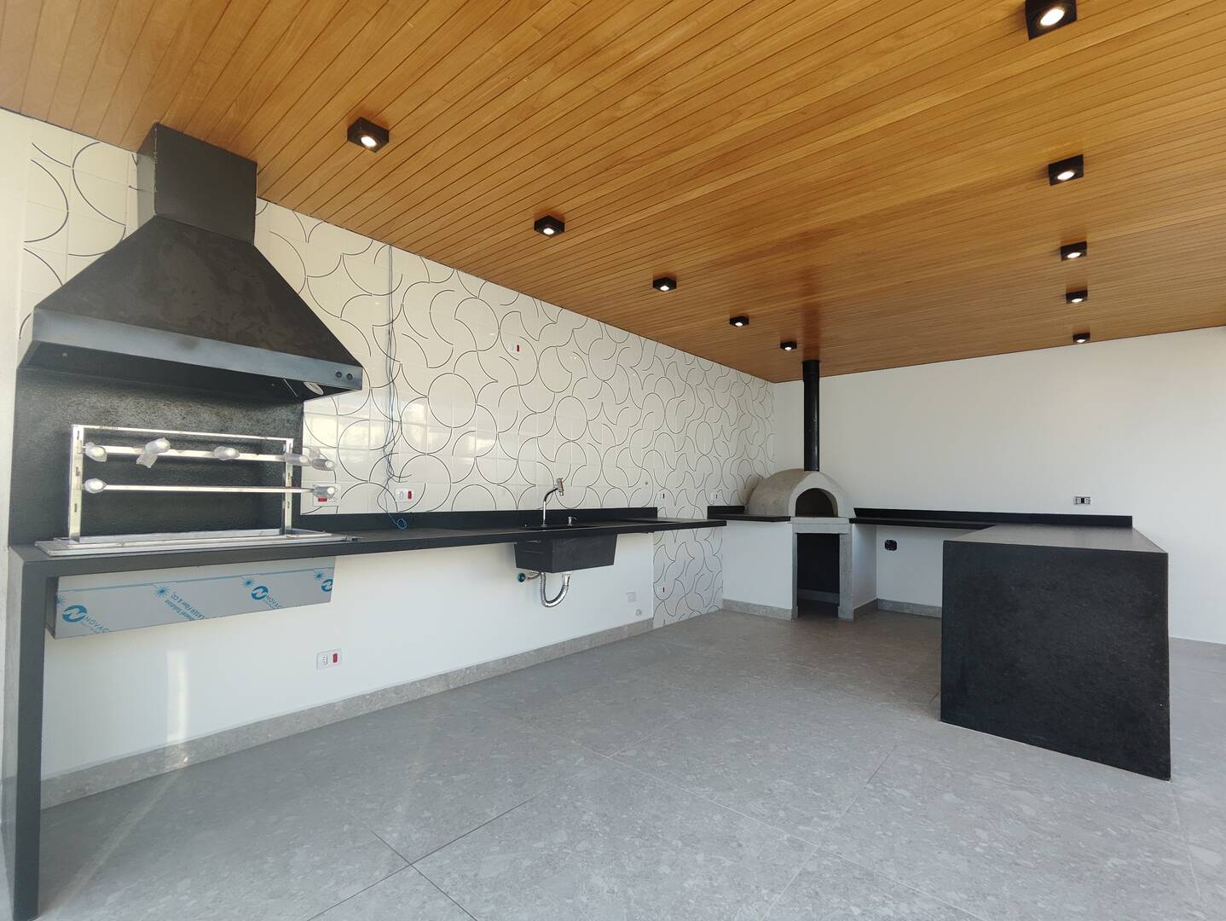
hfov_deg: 94.5
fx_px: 567
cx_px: 613
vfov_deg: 78.2
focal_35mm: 16
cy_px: 460
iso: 50
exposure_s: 1/124
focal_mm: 1.65
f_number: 2.2
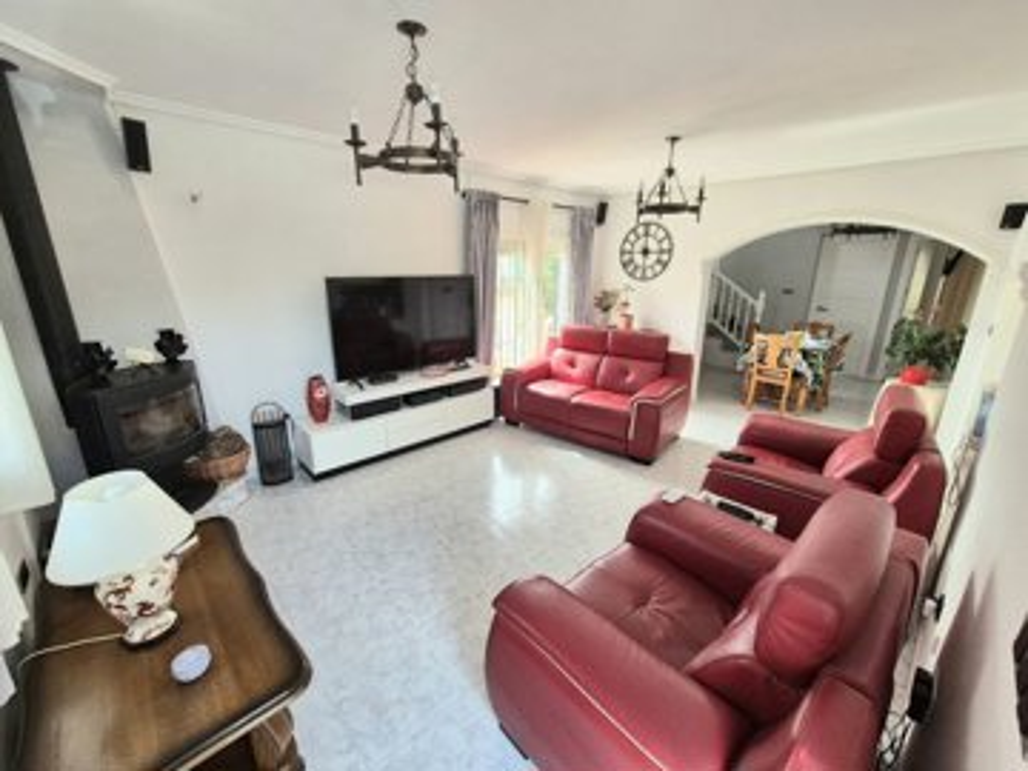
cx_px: 514
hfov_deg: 106.2
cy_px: 386
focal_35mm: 13
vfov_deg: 89.9
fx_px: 386
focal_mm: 2.2
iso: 100
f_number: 2.2
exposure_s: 1/100
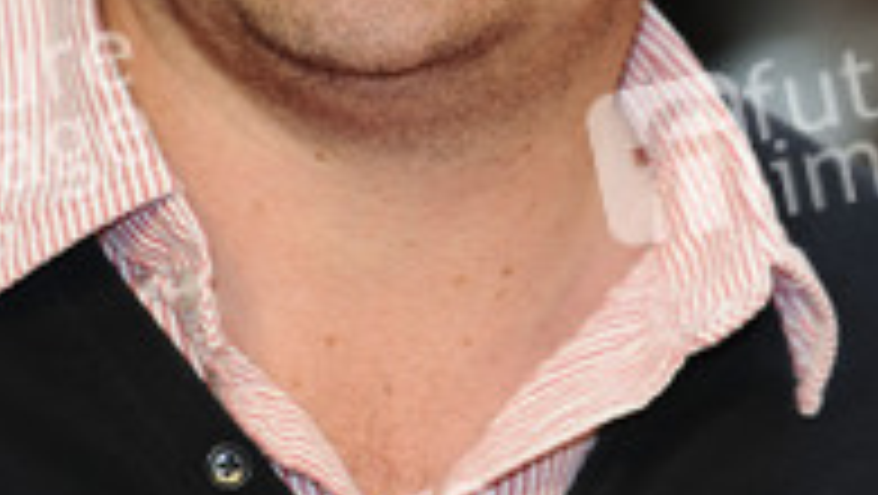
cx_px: 412
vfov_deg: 2.6
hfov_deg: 4.6
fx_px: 10881
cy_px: -86
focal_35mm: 467
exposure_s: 1/160
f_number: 4
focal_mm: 145
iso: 320
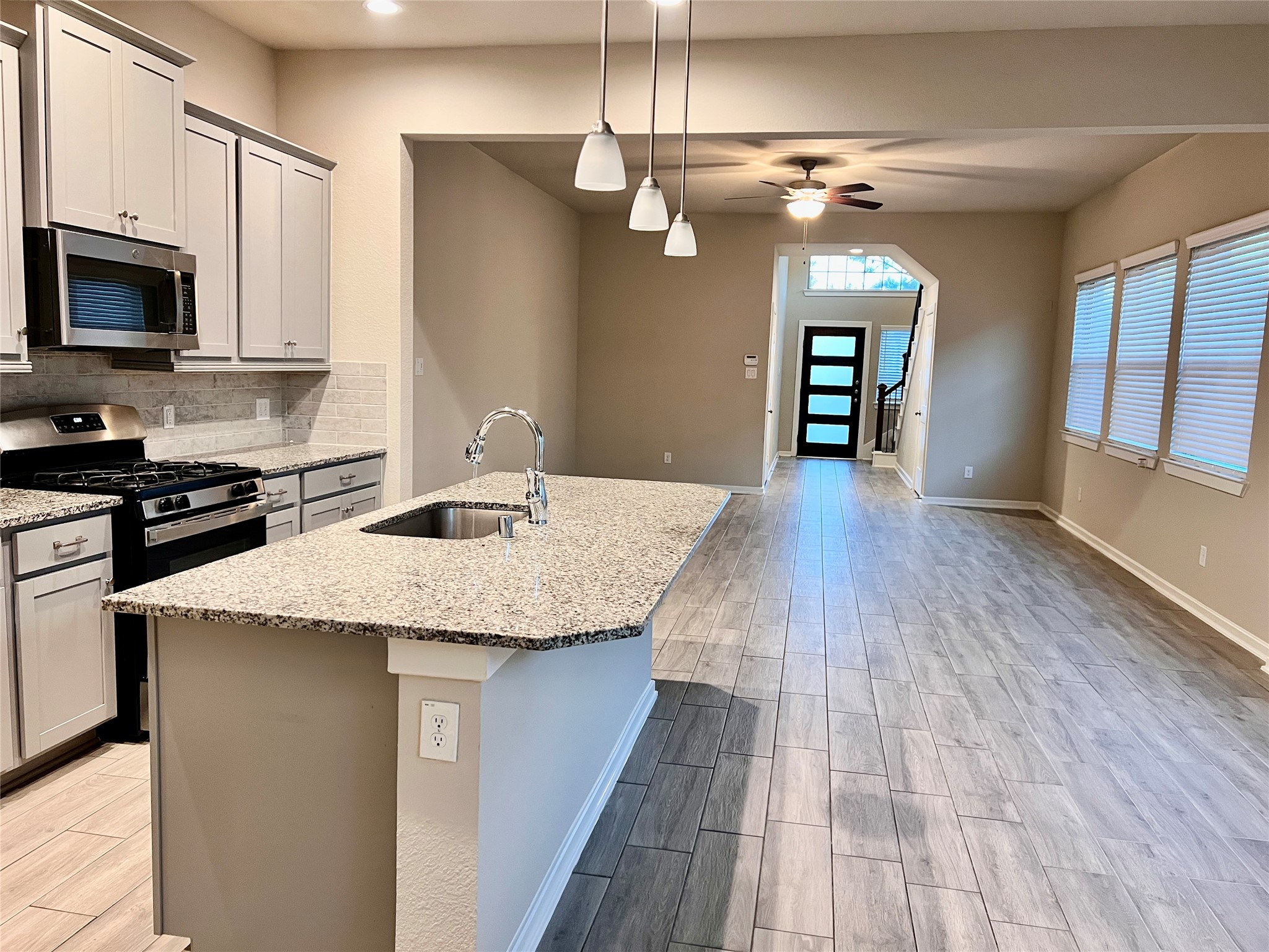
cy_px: 476
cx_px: 634
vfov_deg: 53.1
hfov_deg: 67.3
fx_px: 953
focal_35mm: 26
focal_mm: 5.7
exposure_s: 1/60
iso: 160
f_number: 1.5
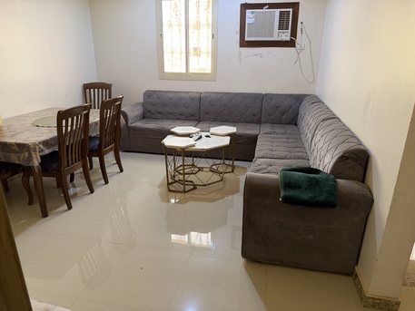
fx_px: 288
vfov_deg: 56.8
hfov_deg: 71.6
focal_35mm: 24
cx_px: 208
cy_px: 156
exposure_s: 1/62
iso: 200
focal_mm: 6.76
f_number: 1.78
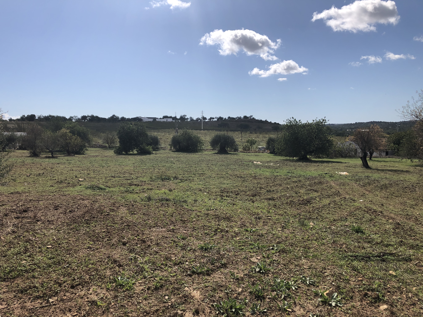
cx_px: 212
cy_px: 158
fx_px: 342
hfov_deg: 63.4
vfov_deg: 49.7
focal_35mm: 28
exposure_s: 1/4425
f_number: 1.8
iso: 25
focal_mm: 3.99
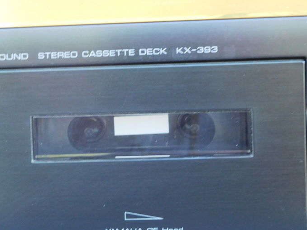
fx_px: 1046
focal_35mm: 118
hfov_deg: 16.6
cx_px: 81
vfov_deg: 12.5
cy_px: 111
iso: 400
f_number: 4.6
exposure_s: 1/30
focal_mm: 14.3
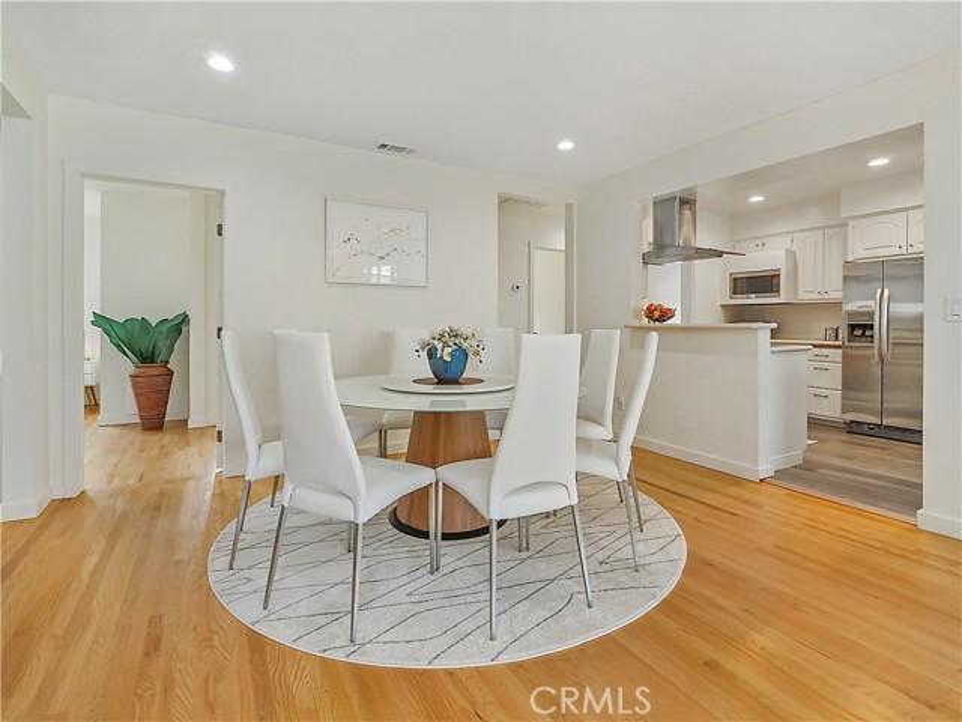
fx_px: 445
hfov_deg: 94.5
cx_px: 481
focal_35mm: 16
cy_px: 361
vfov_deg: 78.1
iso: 1250
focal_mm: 8
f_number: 8
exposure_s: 1/60
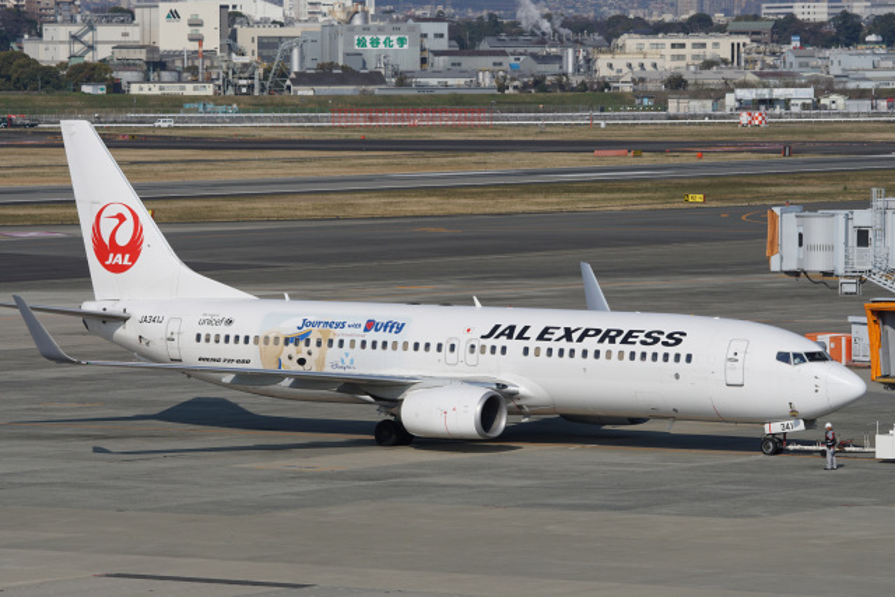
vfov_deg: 6.1
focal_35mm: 225
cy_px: 298
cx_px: 448
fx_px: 5595
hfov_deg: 9.1
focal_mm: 150
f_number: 8
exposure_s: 1/640
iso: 100
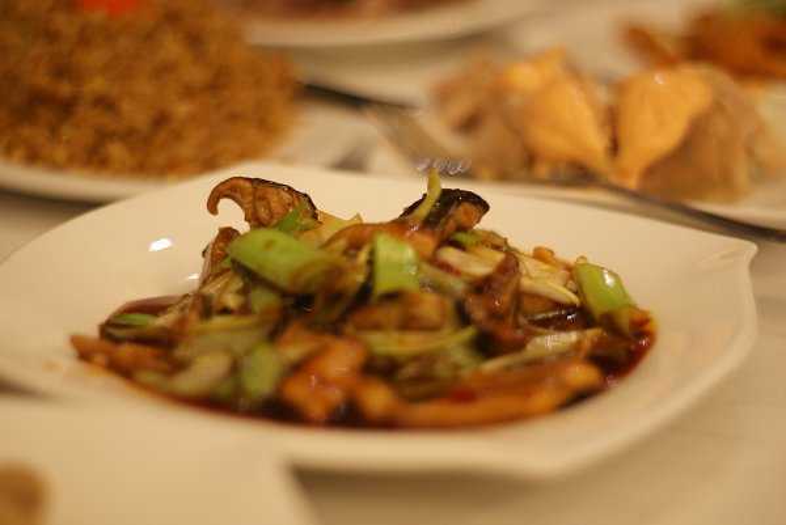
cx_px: 393
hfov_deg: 27.0
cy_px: 262
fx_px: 1639
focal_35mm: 75
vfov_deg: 18.2
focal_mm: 50
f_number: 1.7
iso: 400
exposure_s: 1/100
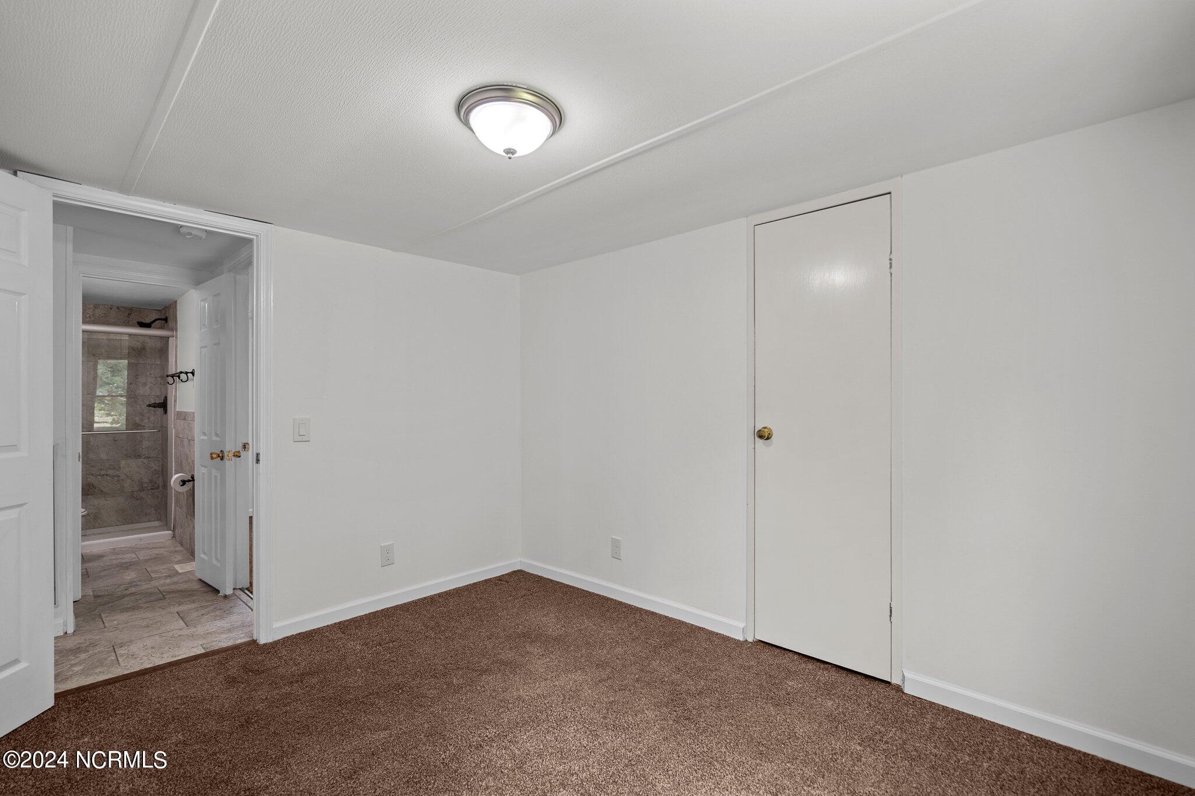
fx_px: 531
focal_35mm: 16
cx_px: 598
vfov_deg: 73.7
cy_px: 398
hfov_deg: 96.7
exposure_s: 1/13
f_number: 4
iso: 320
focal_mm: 16
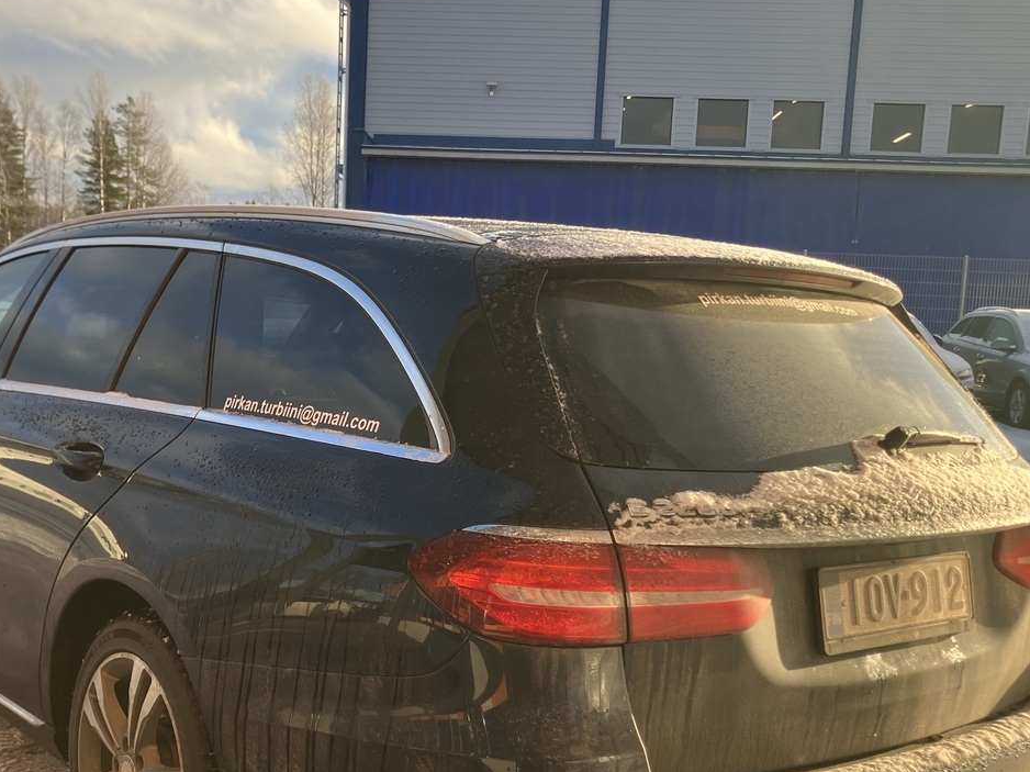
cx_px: 416
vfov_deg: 33.4
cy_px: 490
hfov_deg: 43.7
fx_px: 1279
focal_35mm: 43
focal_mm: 3.99
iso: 32
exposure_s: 1/496
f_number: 1.8
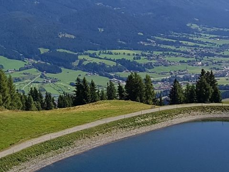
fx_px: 576
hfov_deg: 20.7
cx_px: -62
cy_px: -5
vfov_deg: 16.6
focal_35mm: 87
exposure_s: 1/2264
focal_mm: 4.2
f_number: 1.7
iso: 50
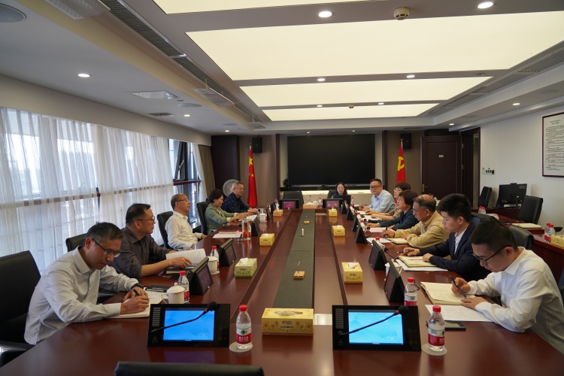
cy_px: 188
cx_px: 282
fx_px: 376
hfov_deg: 73.7
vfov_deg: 53.1
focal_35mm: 24
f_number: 4
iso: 640
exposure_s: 1/160
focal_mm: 24
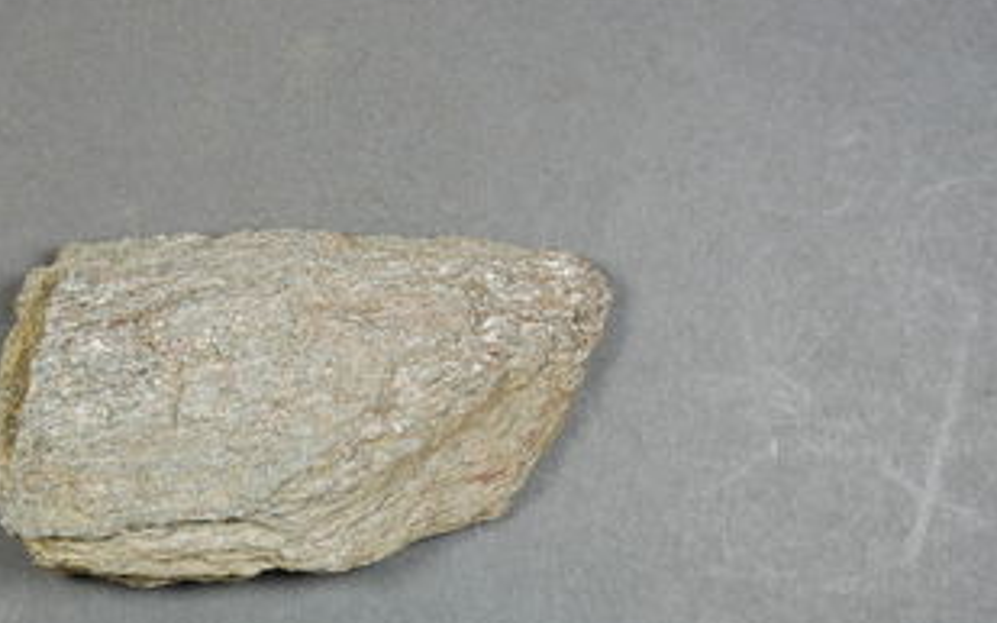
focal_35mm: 103
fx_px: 2798
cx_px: 289
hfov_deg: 20.1
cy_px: 486
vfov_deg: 12.7
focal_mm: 38
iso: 200
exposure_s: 1/40
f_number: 9
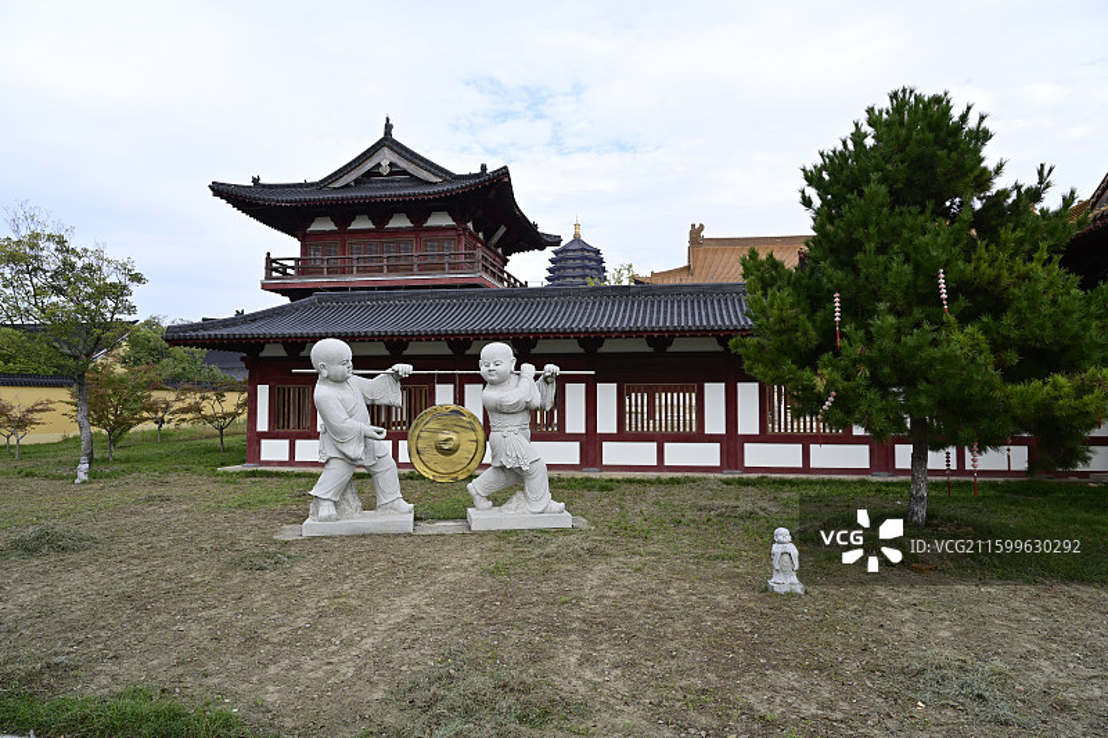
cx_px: 554
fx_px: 738
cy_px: 369
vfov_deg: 53.1
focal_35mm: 24
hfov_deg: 73.8
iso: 100
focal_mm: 24
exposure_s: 1/60
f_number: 10
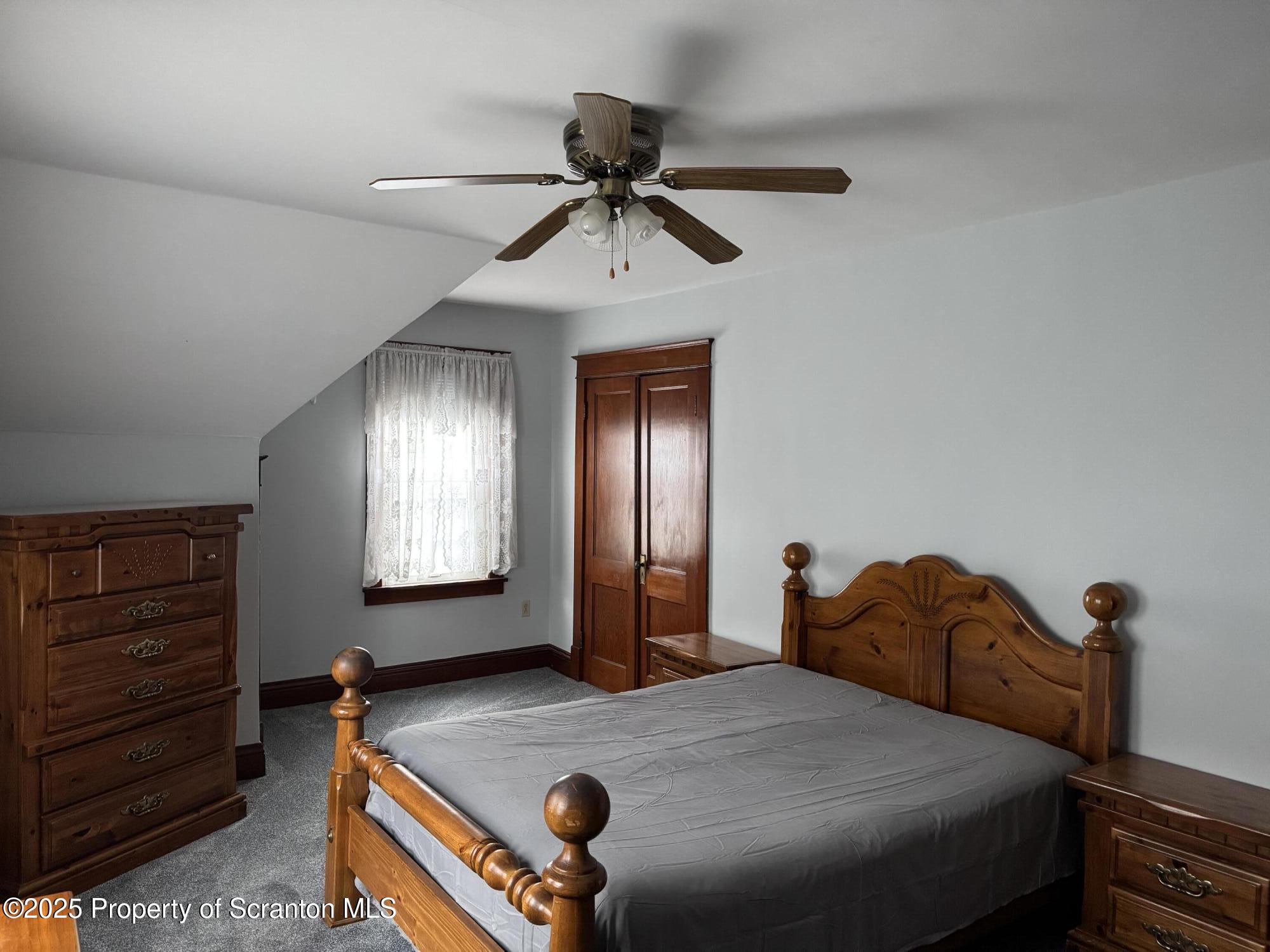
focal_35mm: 24
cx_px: 635
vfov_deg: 56.8
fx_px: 881
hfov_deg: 71.6
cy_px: 476
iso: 640
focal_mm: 6.76
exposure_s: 1/60
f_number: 1.78
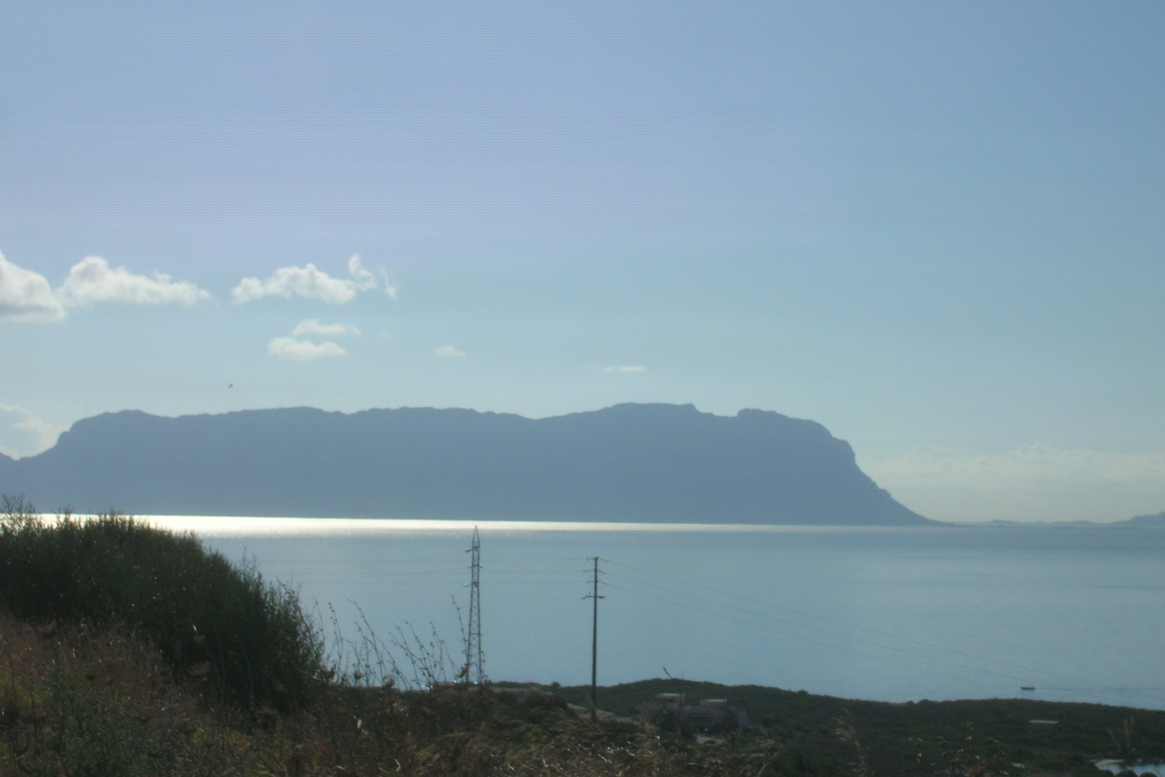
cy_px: 350
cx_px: 581
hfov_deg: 21.7
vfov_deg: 14.6
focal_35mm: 94
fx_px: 3042
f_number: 7.6
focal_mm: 15
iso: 50
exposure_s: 1/652
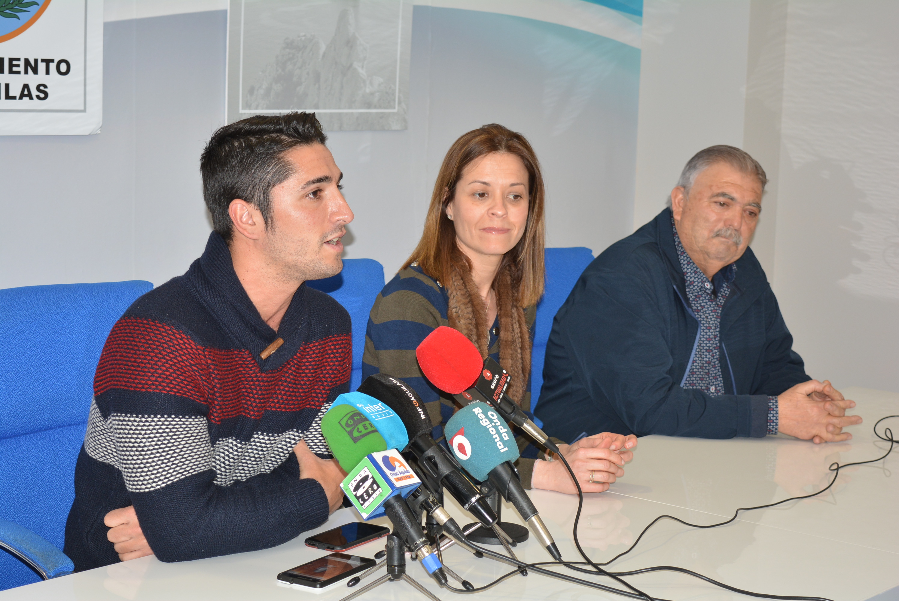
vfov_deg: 19.0
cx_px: 450
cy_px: 300
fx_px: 1799
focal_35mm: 72
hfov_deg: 28.1
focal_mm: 48
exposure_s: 1/60
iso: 400
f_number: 5.3
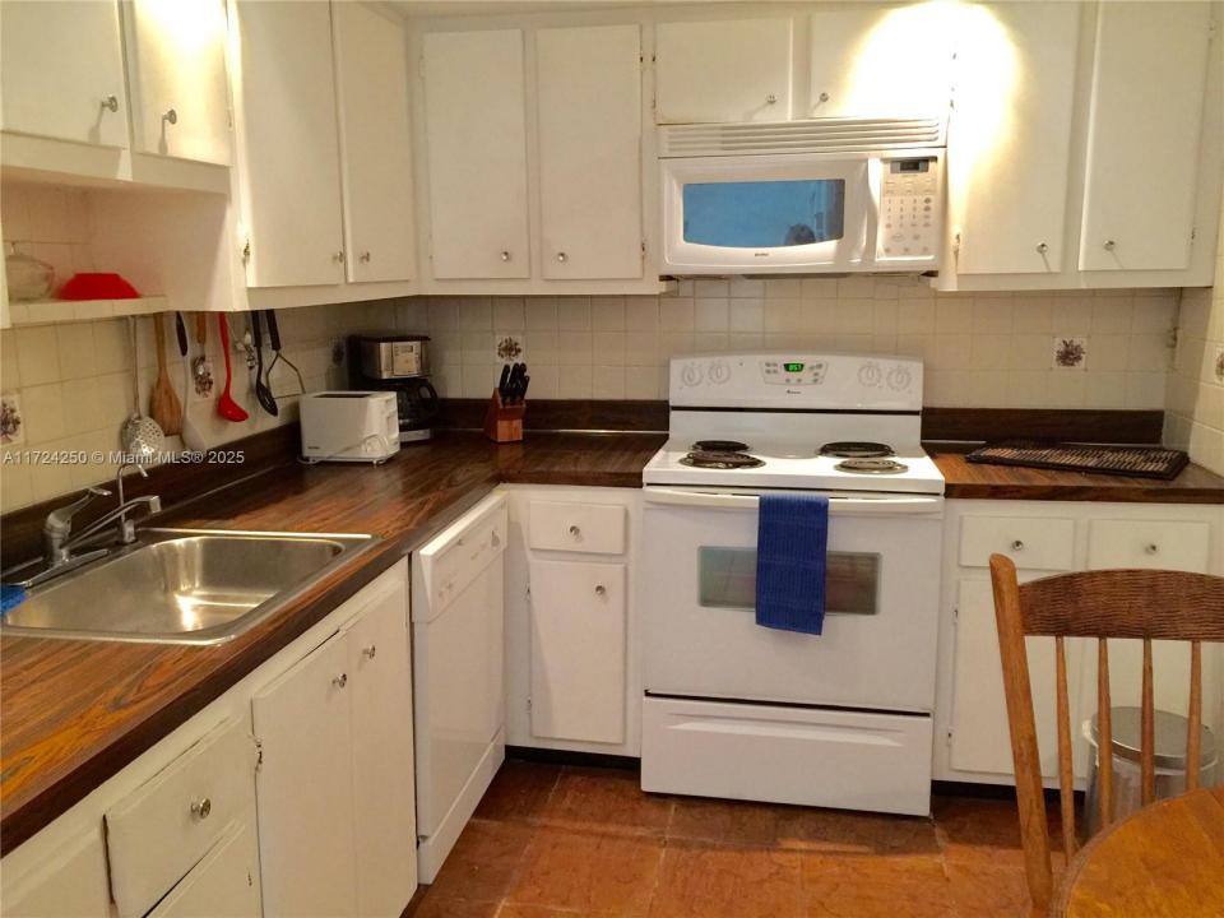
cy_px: 459
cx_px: 612
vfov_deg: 48.2
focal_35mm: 29
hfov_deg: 61.7
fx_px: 1025
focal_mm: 4.15
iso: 125
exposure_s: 1/15
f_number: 2.2
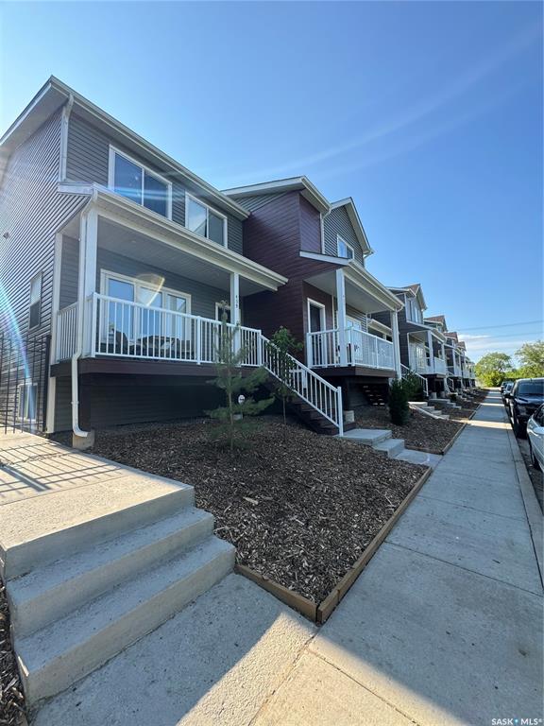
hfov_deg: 85.7
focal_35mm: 14
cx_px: 272
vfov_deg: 102.1
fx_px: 293
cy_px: 363
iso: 40
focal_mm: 2.22
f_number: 2.2
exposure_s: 1/371
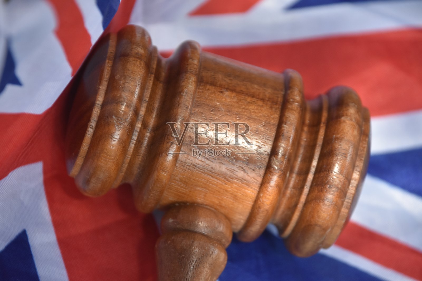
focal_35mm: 450
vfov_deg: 3.1
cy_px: 140
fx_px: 5275
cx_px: 211
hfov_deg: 4.6
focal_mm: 300
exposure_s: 1/320
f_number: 6.3
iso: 800
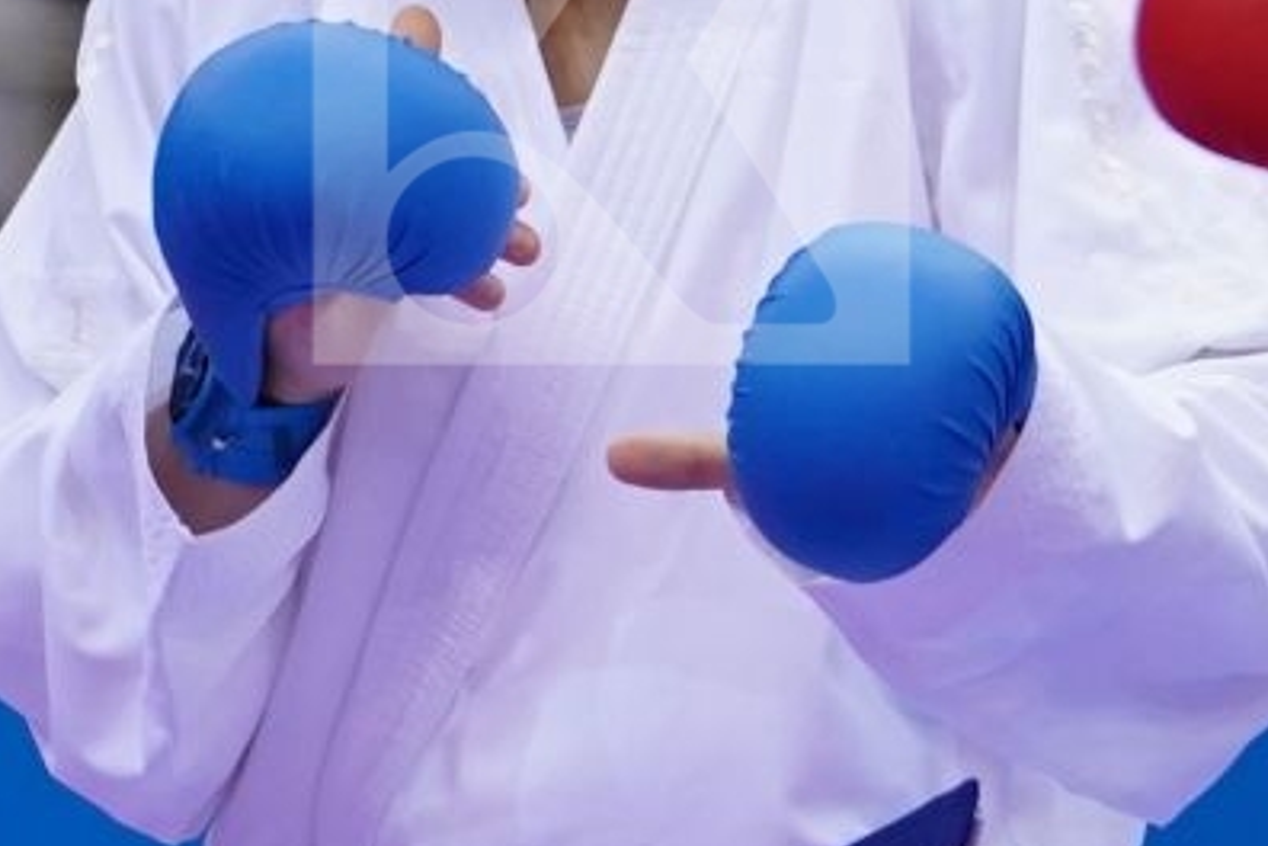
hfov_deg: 1.6
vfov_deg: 1.1
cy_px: 74
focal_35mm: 1269
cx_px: 1697
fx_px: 44694
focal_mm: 186
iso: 1000
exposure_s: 1/1000
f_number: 2.8
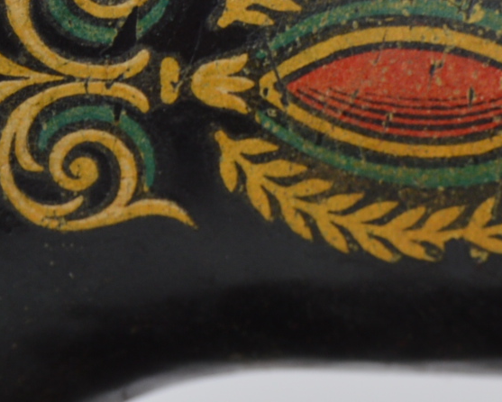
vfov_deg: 3.7
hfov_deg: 4.6
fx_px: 6206
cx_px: 1035
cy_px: 20
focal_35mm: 418
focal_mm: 55
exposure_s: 1/80
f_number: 5.6
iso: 100
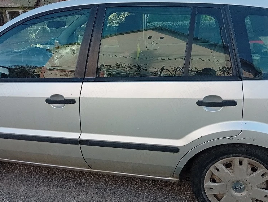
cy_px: 85
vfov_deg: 40.7
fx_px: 271
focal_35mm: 35
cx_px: 139
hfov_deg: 52.6
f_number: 1.8
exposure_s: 1/270
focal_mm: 4.15
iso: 50
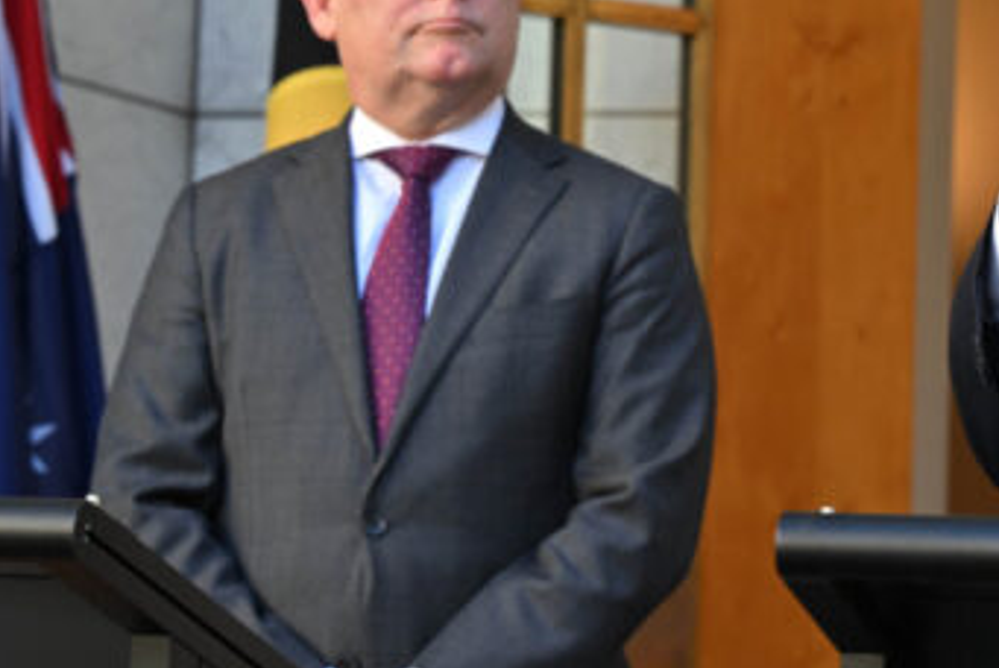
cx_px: 1046
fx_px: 4499
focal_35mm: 162
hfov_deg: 12.5
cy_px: 18
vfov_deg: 8.4
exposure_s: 1/320
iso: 500
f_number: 5
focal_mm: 72
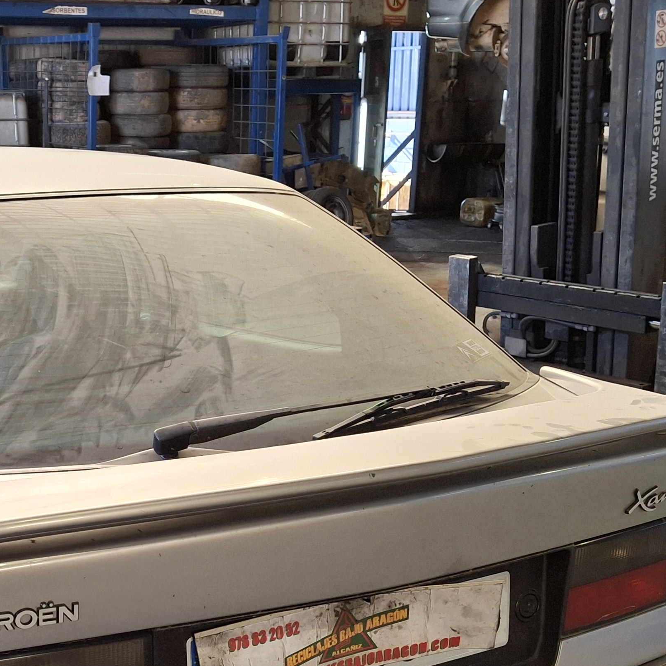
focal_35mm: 56
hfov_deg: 29.7
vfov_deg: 29.7
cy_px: 550
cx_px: 108
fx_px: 1219
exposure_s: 1/100
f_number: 1.8
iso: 100
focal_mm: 4.69
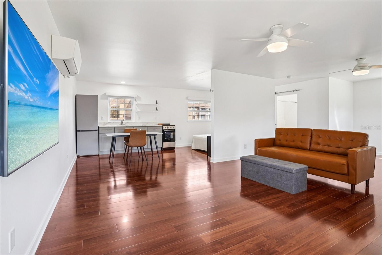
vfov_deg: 70.4
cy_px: 128
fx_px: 180
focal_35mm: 17
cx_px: 191
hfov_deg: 93.3
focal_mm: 17
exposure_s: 1/15
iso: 400
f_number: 9
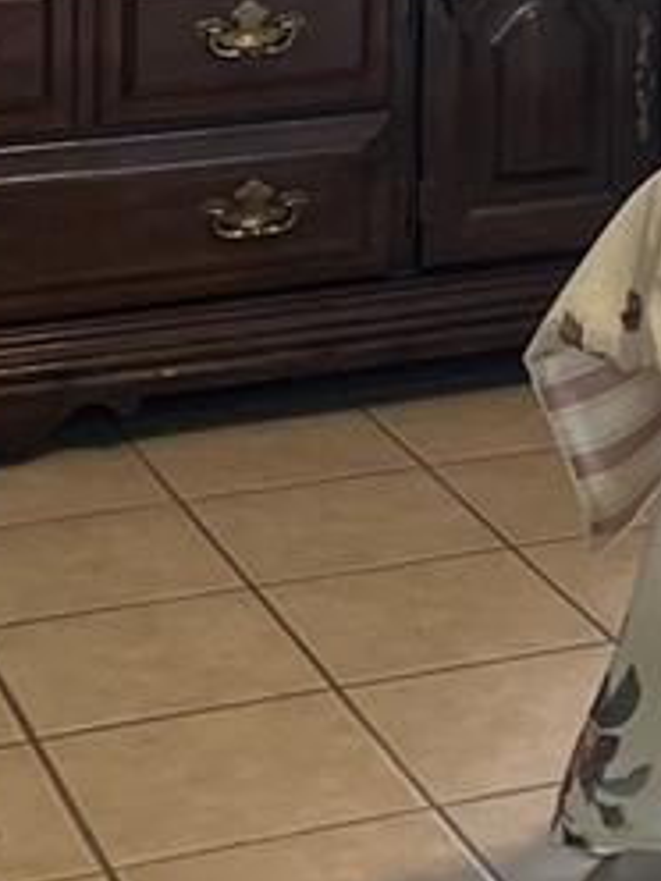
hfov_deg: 11.5
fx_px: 3208
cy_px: -472
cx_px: 810
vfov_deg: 14.5
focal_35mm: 126
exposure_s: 1/60
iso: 125
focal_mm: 5.1
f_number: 1.6
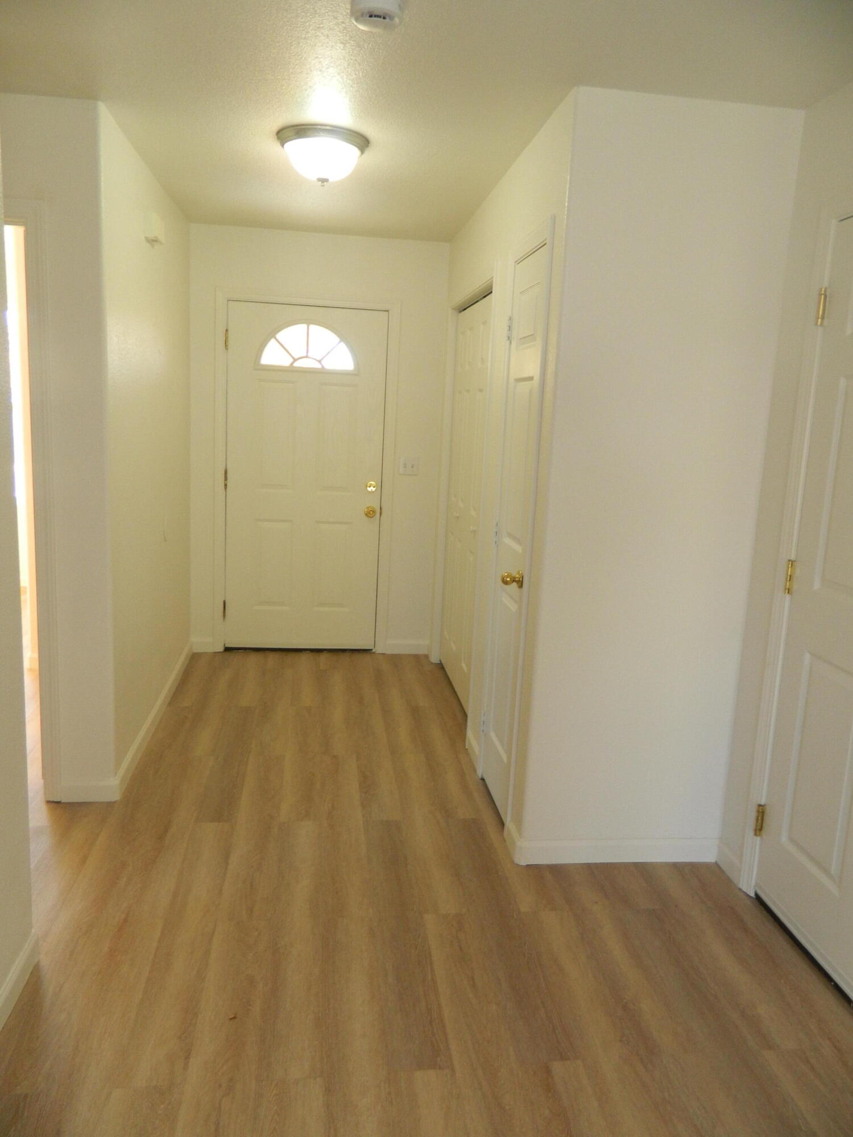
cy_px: 568
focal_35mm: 25
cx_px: 426
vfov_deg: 69.4
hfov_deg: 54.9
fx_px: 821
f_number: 3.1
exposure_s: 1/30
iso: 140
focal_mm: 4.5
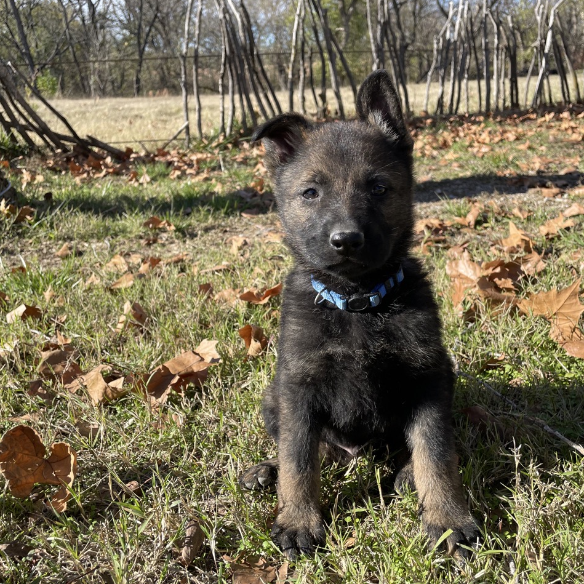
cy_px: 289
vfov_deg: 52.5
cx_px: 298
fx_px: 592
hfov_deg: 52.5
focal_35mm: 31
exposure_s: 1/1742
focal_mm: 4.2
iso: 32
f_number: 1.6
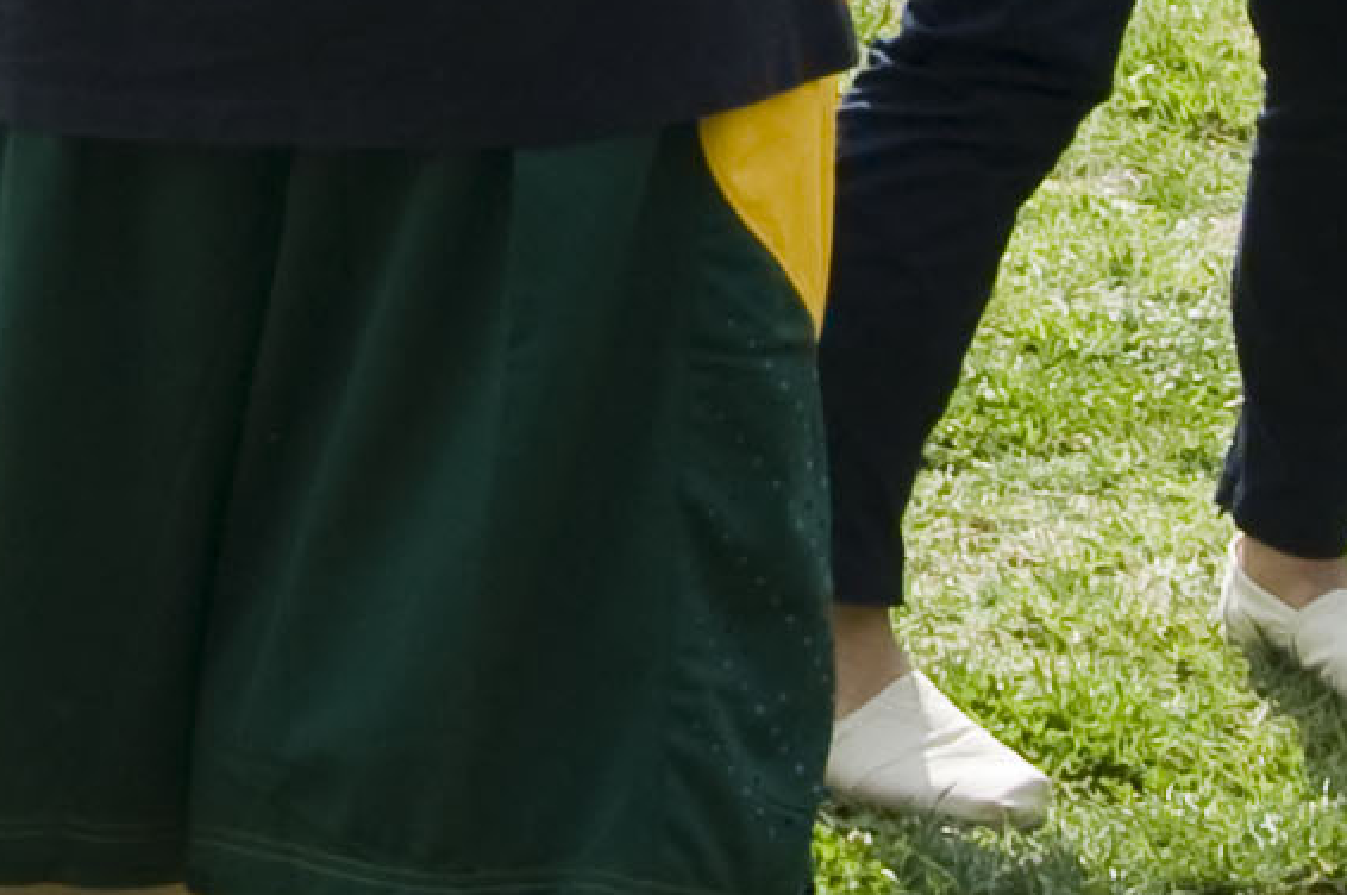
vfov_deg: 5.4
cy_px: -471
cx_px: -167
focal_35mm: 250
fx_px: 9343
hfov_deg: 8.2
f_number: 8
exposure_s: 1/250
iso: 200
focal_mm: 22
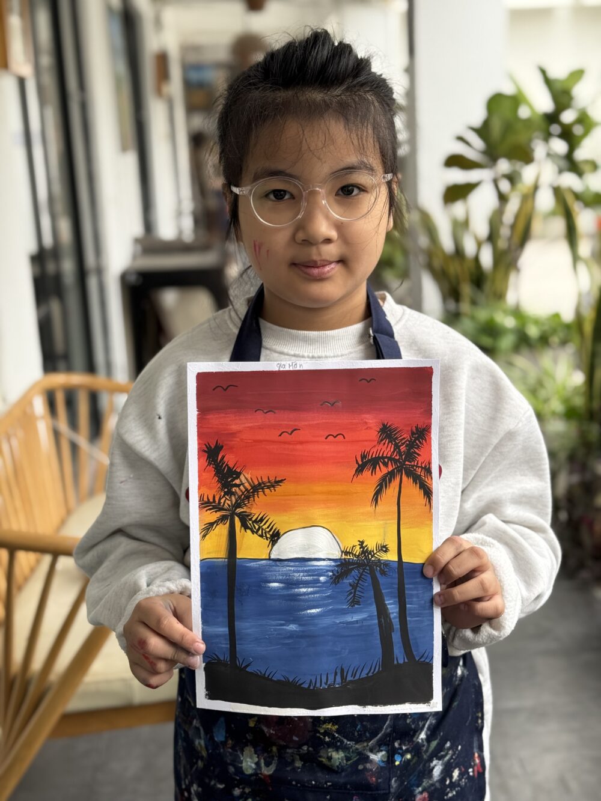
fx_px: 1111
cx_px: 300
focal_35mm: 48
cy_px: 400
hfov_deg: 30.3
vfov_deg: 39.7
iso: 100
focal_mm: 6.76
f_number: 1.78
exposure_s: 1/206
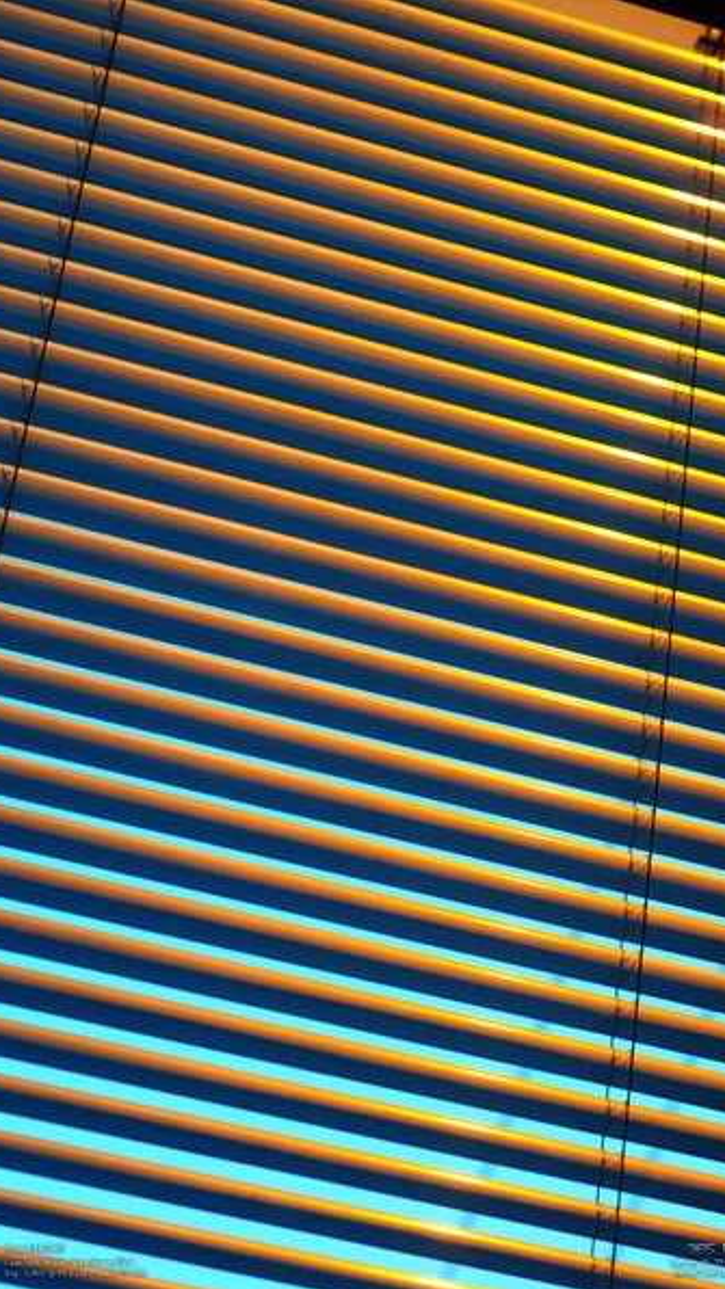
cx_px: 400
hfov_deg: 15.3
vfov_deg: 26.9
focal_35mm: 79
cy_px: 647
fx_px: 2701
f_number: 3.5
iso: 200
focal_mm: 50
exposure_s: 1/80
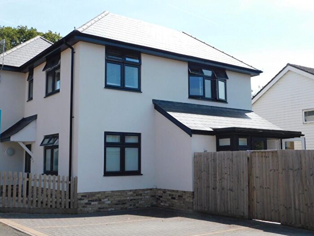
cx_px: 157
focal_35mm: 40
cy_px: 118
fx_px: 363
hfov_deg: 46.8
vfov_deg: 36.0
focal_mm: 7.1
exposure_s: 1/800
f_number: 3.6
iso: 125
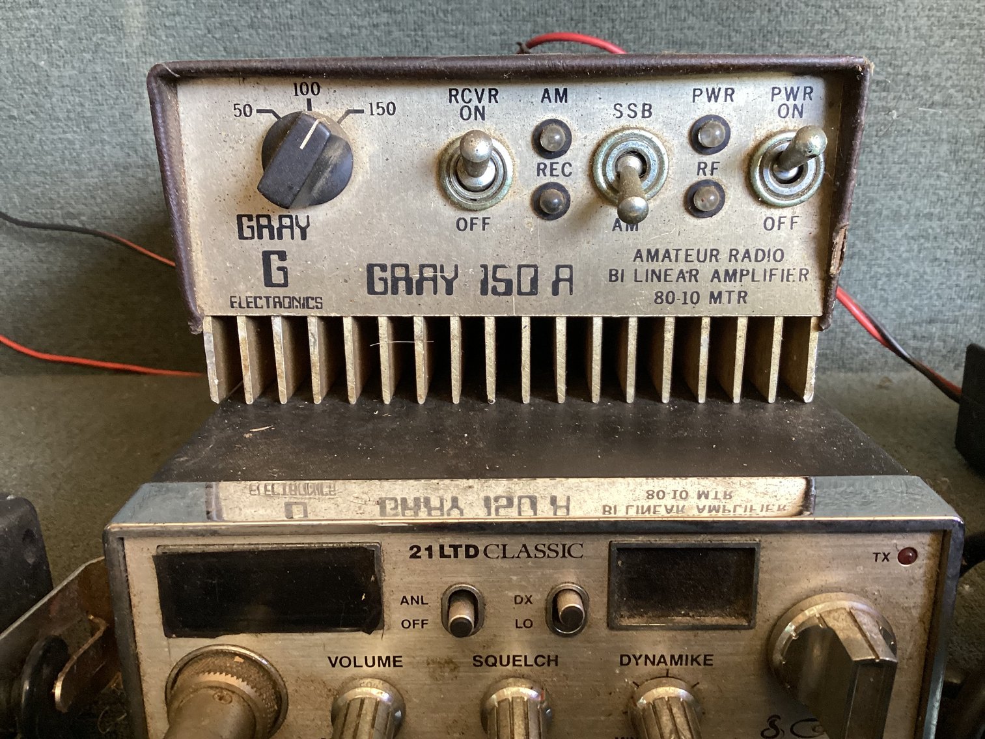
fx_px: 882
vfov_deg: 45.4
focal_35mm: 31
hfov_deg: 58.3
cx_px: 492
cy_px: 370
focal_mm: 3.3
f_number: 2.4
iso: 160
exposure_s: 1/50
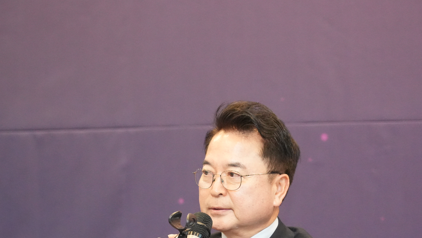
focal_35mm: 168
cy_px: 214
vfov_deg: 7.2
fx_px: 1880
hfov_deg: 12.8
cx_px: 220
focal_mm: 105
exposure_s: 1/250
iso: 10000
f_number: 4
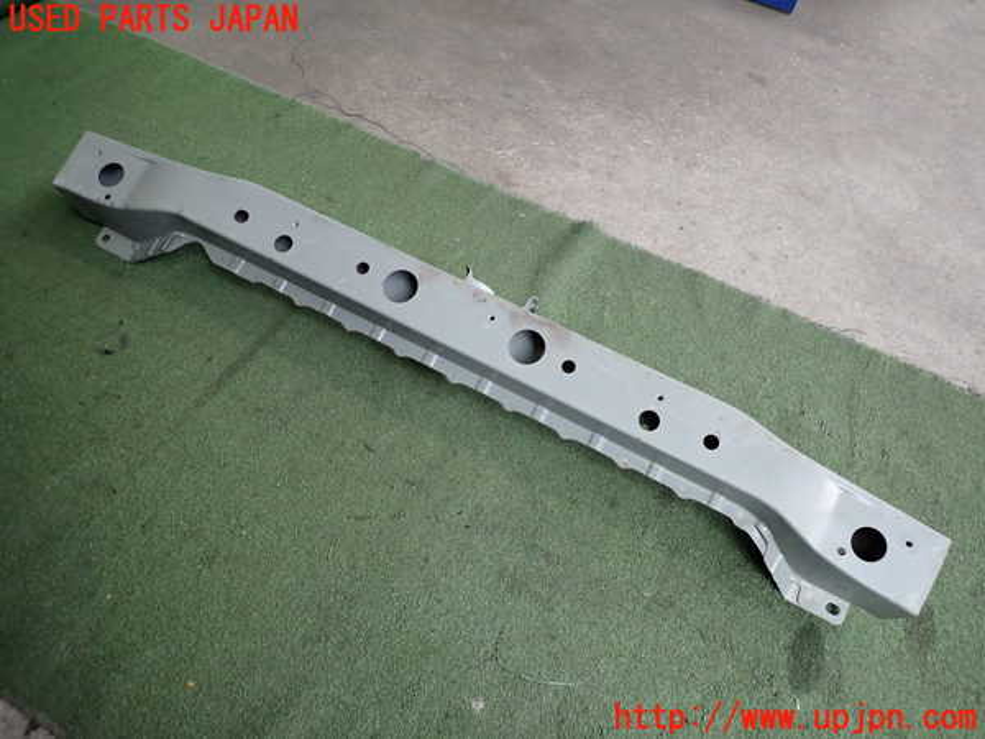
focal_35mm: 25
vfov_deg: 54.9
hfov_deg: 69.4
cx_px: 492
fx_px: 711
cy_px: 370
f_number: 2
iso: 200
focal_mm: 4.5
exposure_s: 1/125
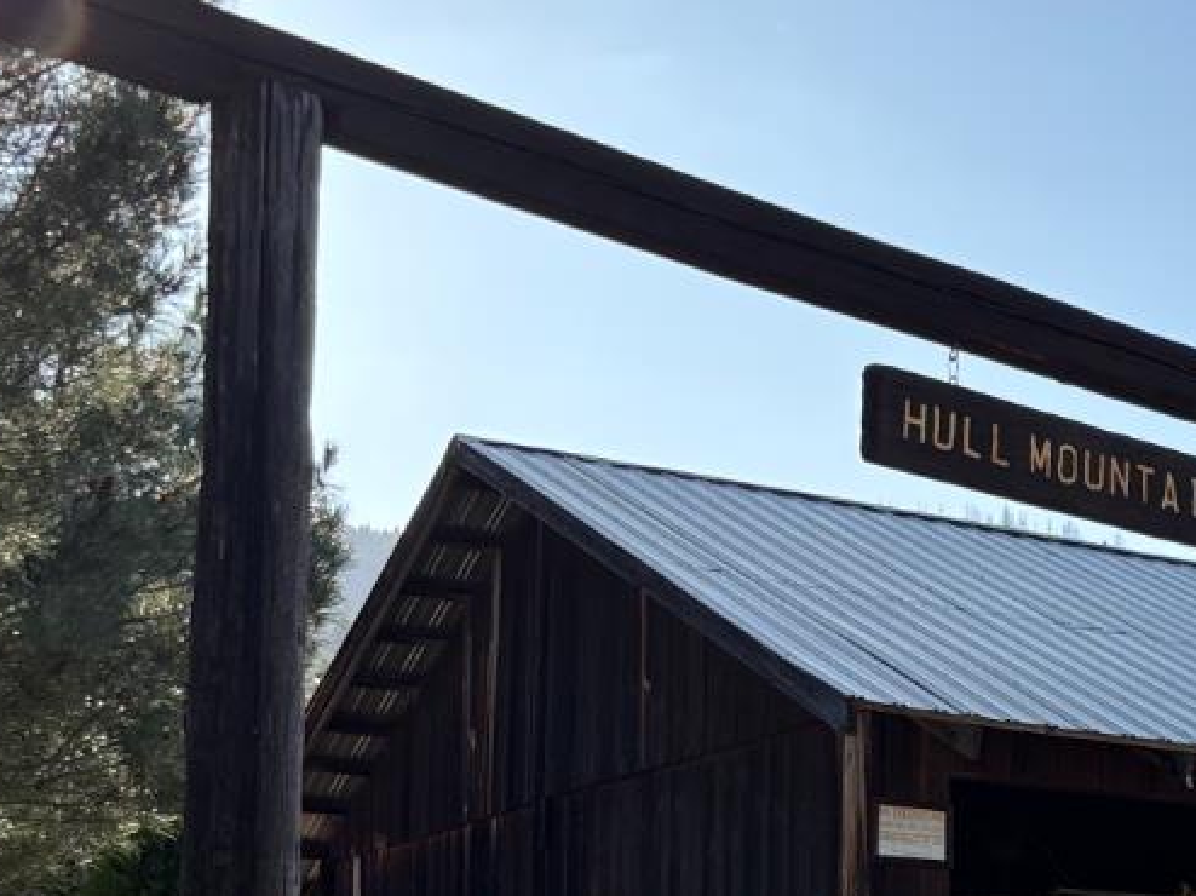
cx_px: 1508
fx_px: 2728
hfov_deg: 22.4
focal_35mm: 79
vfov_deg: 17.9
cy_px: 1011
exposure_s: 1/2242
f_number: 1.6
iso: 50
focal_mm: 5.96
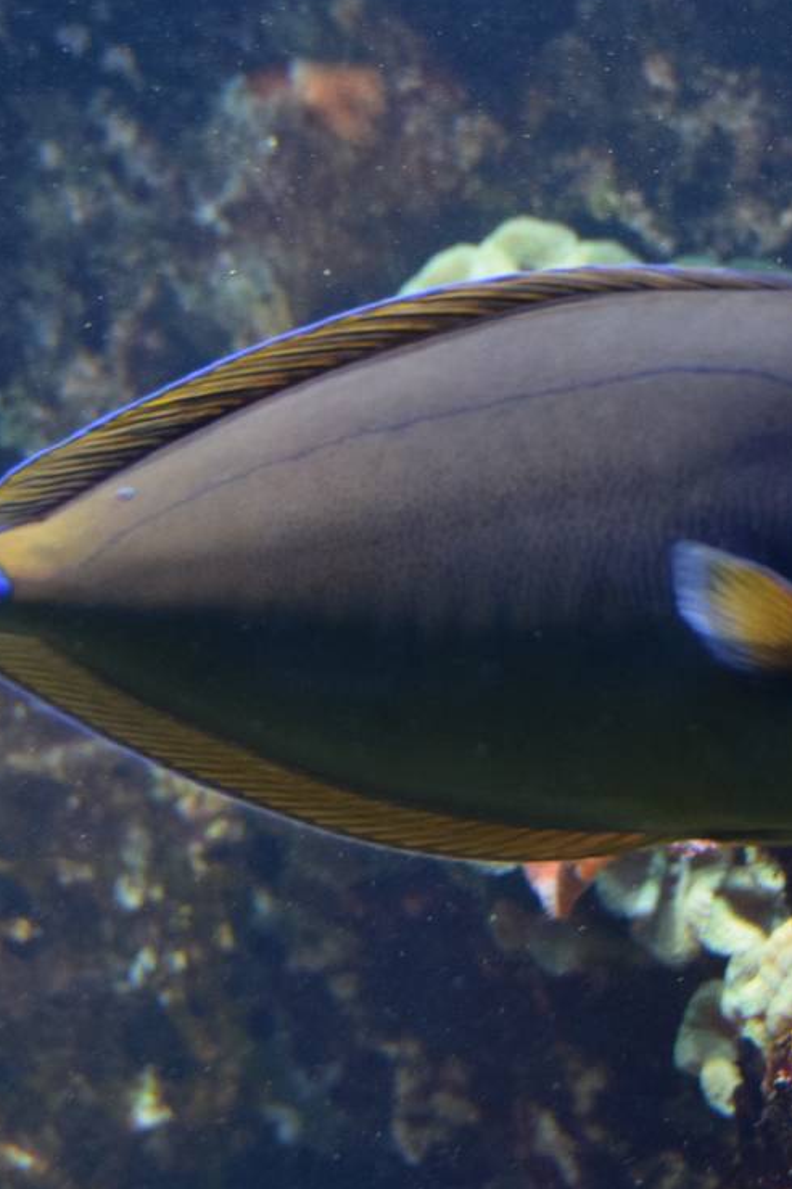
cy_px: 535
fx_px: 4294
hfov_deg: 10.5
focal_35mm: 130
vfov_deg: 15.8
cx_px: 633
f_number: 4.5
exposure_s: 1/60
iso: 1250
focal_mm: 40
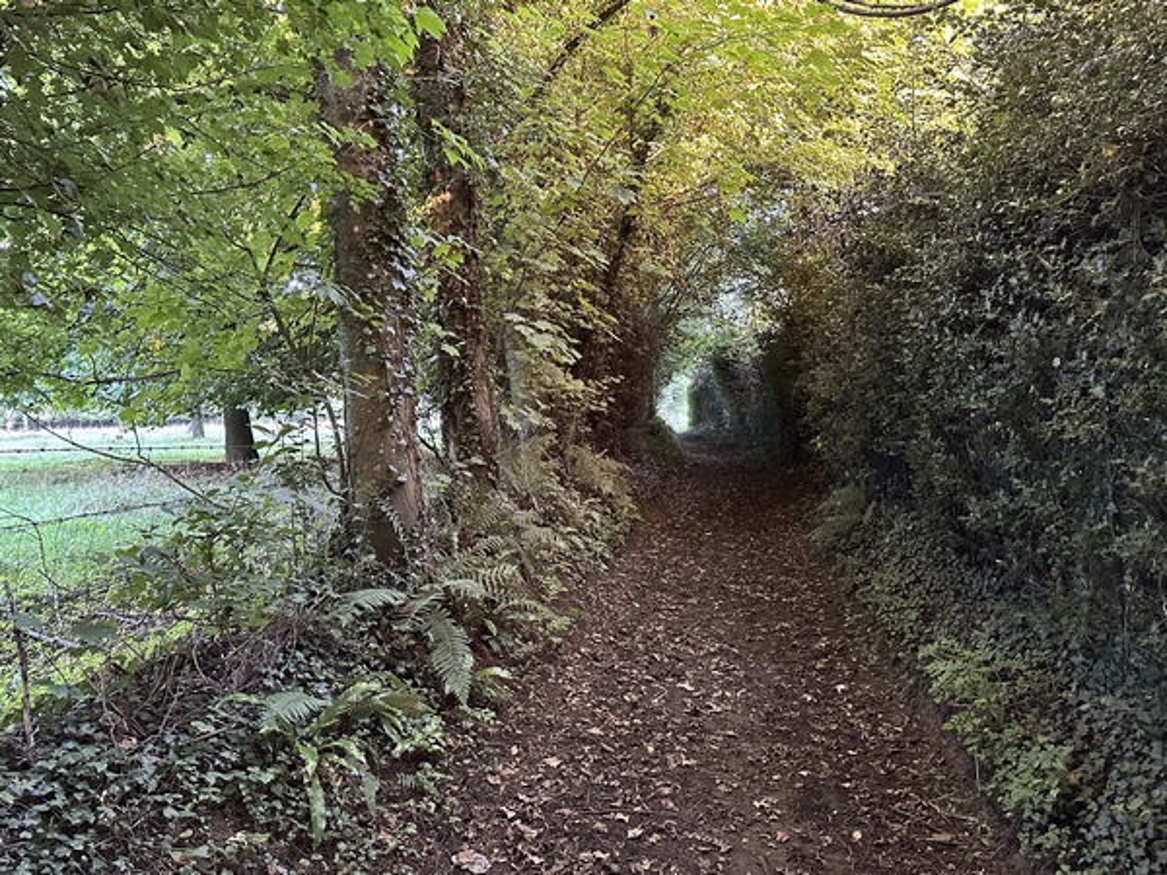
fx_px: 809
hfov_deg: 71.6
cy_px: 438
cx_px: 584
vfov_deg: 56.8
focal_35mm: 24
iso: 1000
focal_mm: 6.86
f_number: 1.78
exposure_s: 1/40
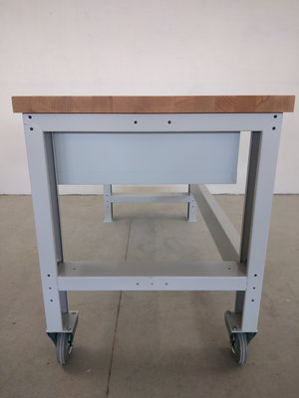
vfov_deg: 67.3
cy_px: 199
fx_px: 299
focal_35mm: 26
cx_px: 150
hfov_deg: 53.1
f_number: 1.8
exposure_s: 1/25
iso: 170
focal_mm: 3.6
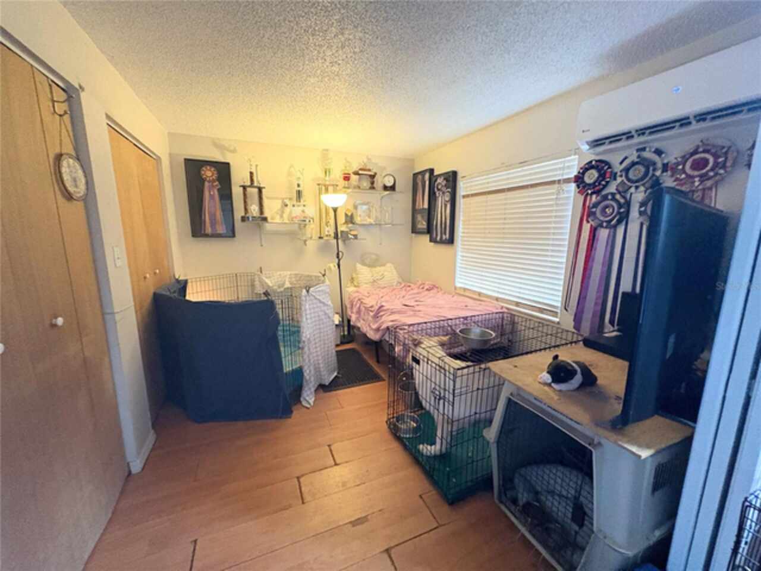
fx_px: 308
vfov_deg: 85.7
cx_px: 380
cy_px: 286
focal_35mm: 14
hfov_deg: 102.1
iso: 640
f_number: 2.2
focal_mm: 2.22
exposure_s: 1/60
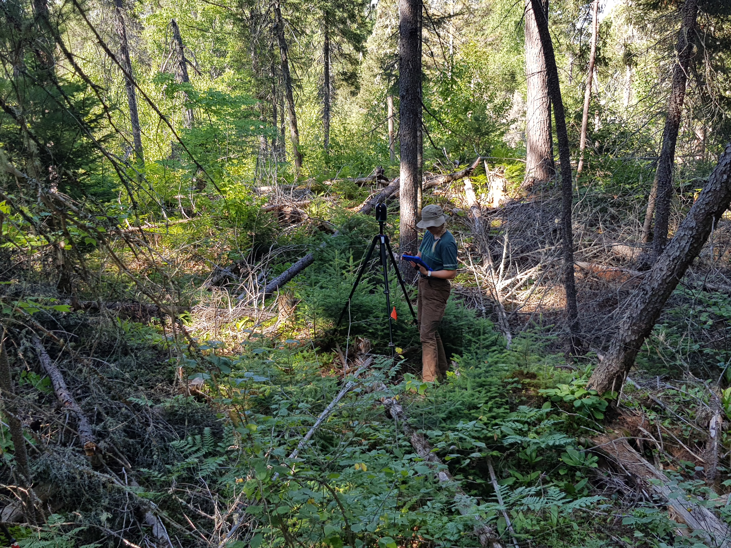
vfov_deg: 53.1
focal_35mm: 26
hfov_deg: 67.3
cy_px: 274
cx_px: 366
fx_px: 549
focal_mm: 4.3
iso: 40
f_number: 1.7
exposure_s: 1/294
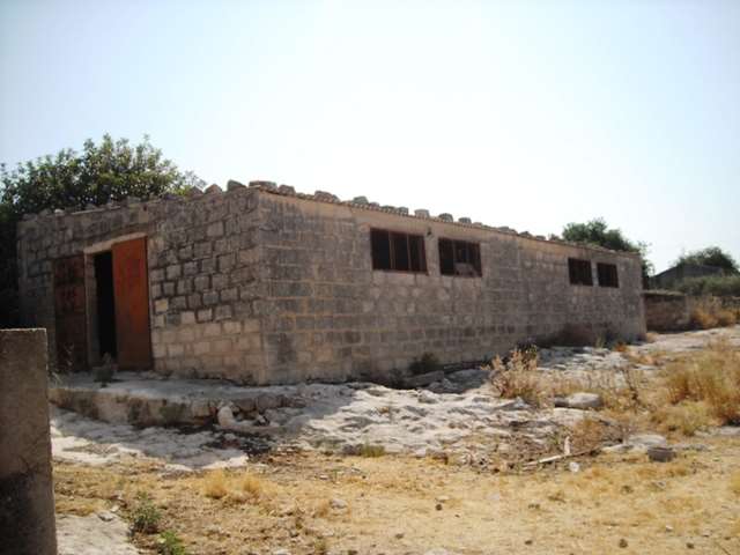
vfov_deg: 40.7
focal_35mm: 35
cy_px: 278
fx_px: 748
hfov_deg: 52.6
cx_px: 370
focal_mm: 5.7
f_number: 5.6
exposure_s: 1/272
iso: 64
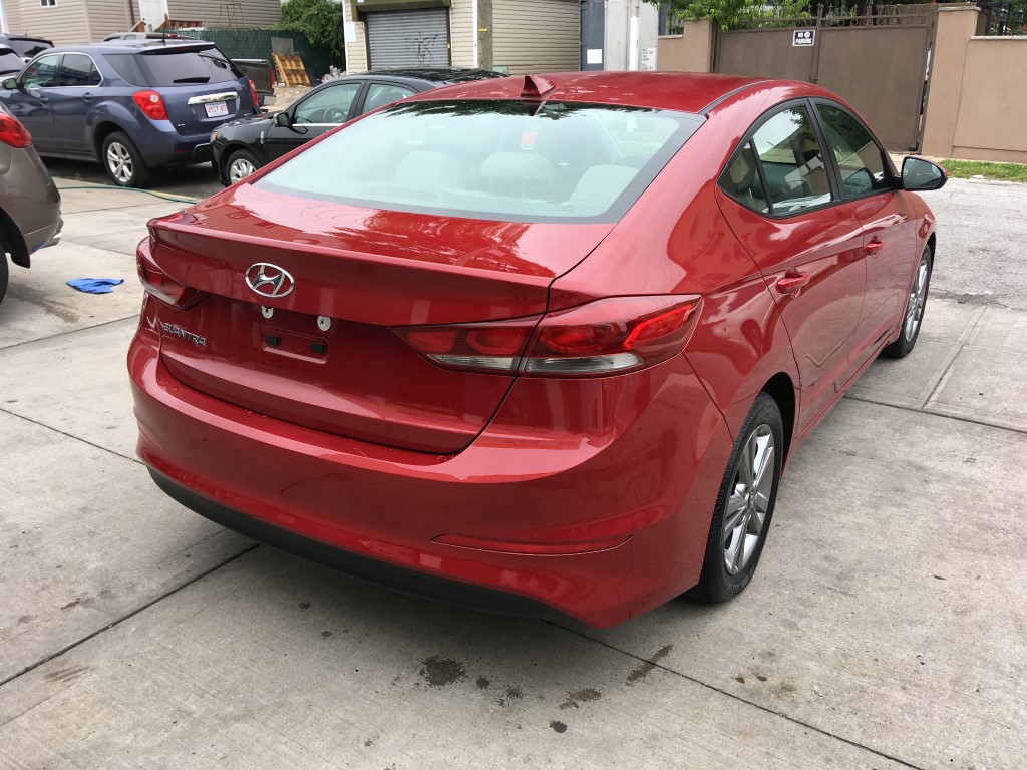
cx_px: 514
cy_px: 385
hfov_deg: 61.7
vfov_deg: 48.2
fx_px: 860
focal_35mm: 29
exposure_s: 1/434
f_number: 2.2
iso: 25
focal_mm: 4.15
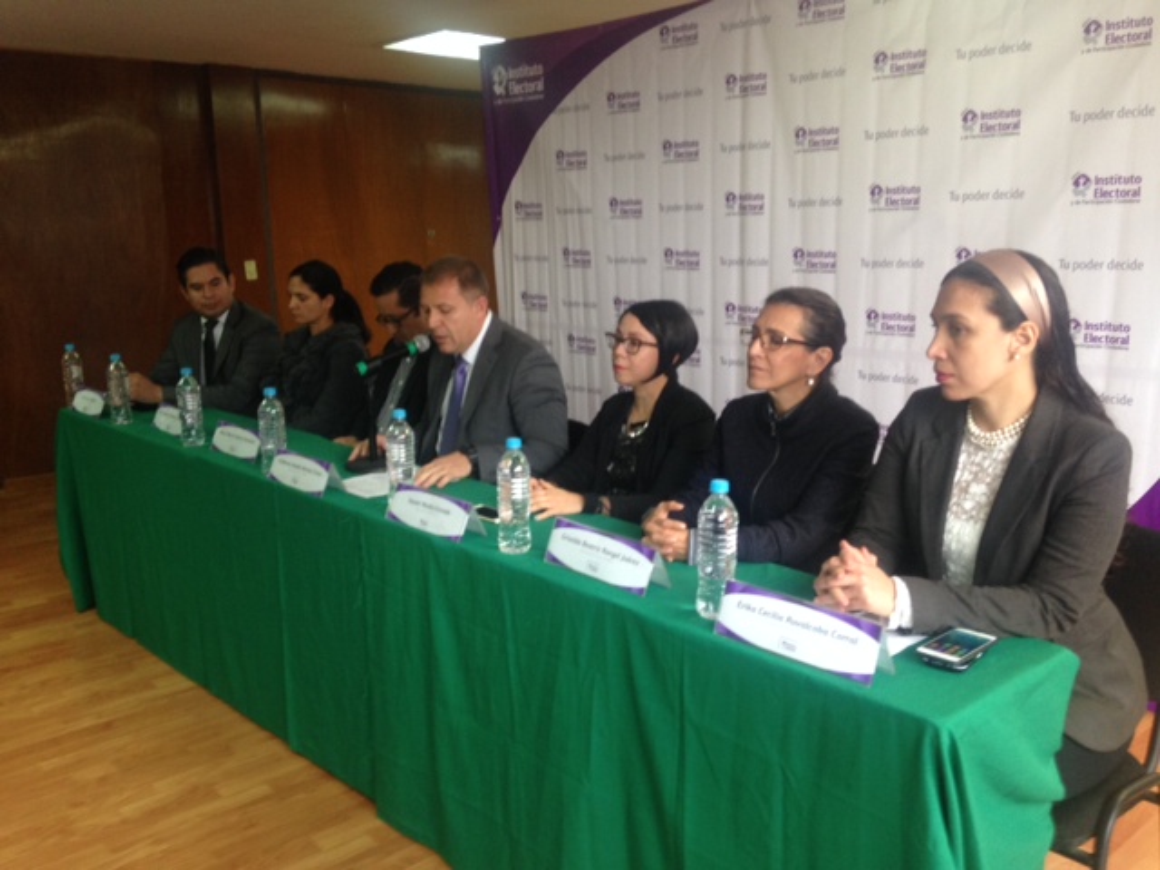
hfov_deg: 55.4
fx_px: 1106
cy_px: 435
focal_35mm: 33
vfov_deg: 42.9
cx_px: 580
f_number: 2.4
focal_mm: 4.12
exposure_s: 1/20
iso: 100
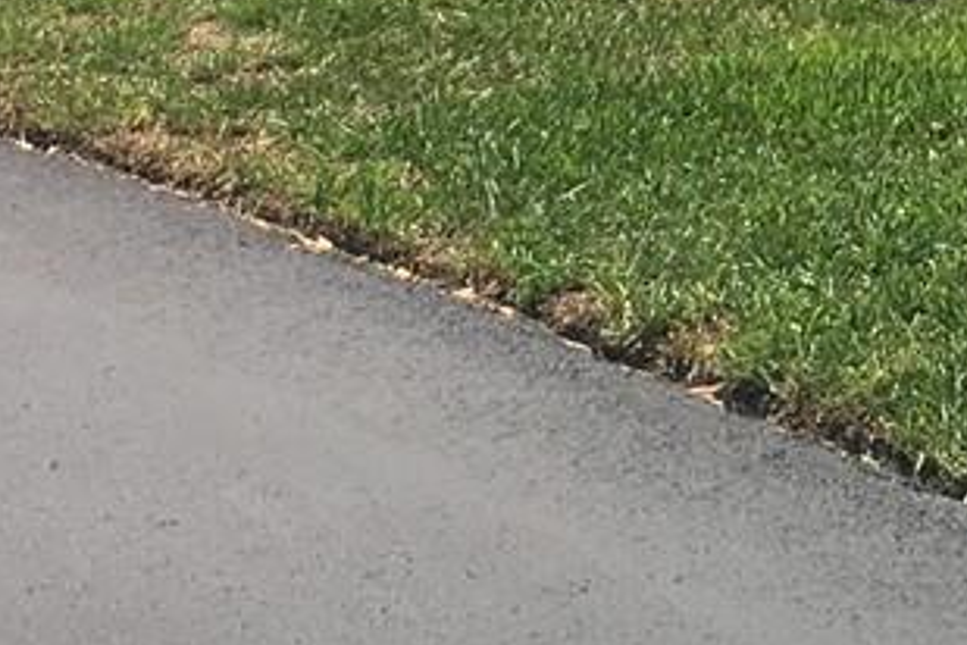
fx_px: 4190
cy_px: -723
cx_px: 1167
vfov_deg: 8.3
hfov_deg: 12.8
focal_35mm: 156
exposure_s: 1/1709
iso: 25
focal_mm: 4.15
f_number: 2.2
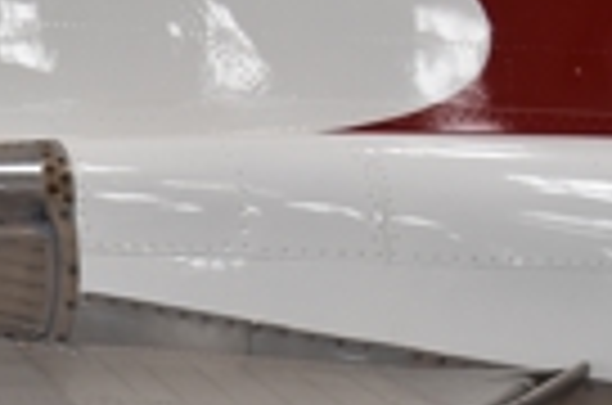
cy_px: 542
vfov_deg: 9.4
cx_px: -261
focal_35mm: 142
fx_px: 2408
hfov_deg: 13.7
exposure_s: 1/100
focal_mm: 30
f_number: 5
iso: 400
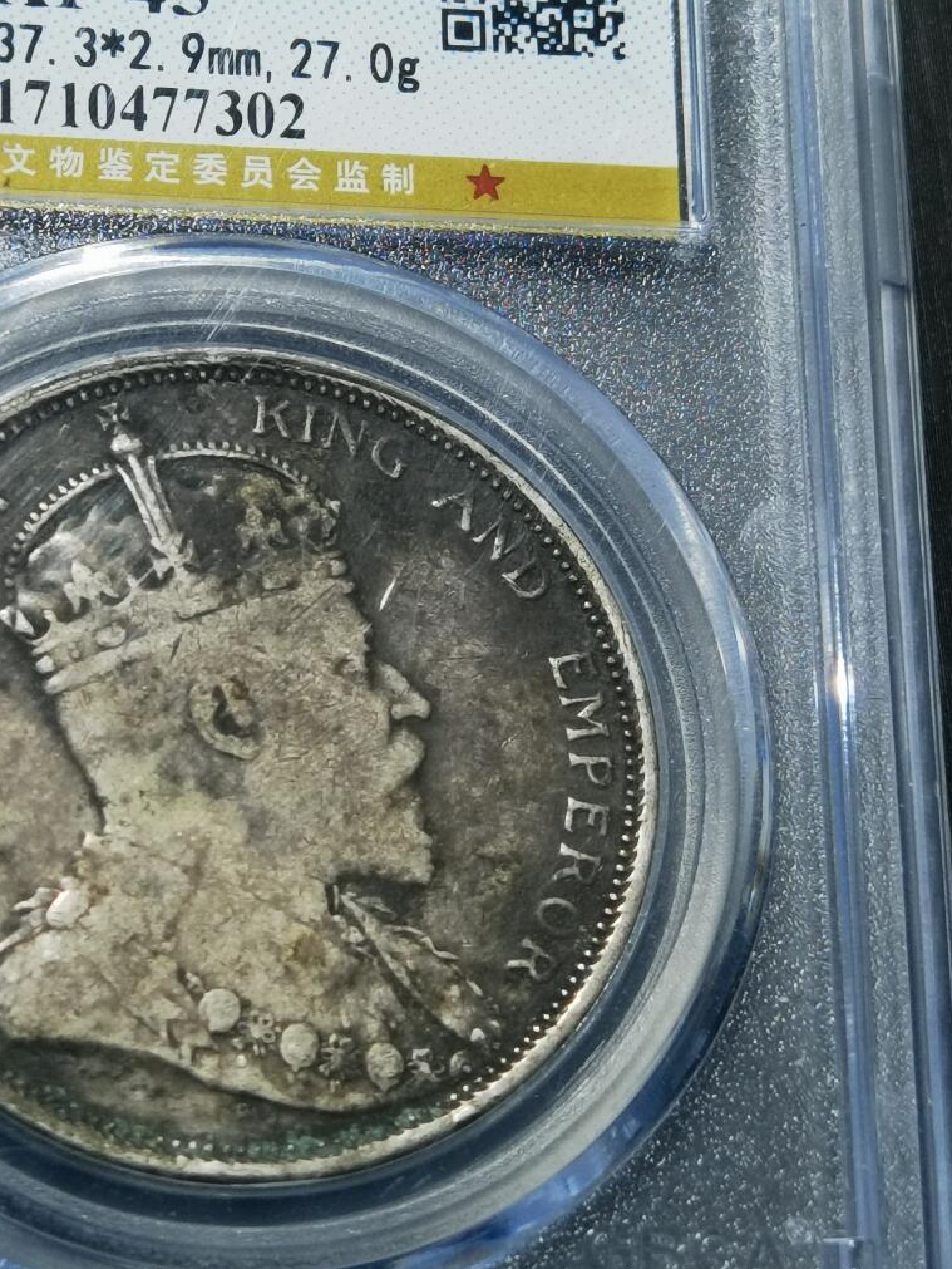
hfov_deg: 14.1
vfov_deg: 18.7
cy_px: 516
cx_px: 256
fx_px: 3848
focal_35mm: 105
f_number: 1.9
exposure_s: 1/100
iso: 125
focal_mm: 6.67
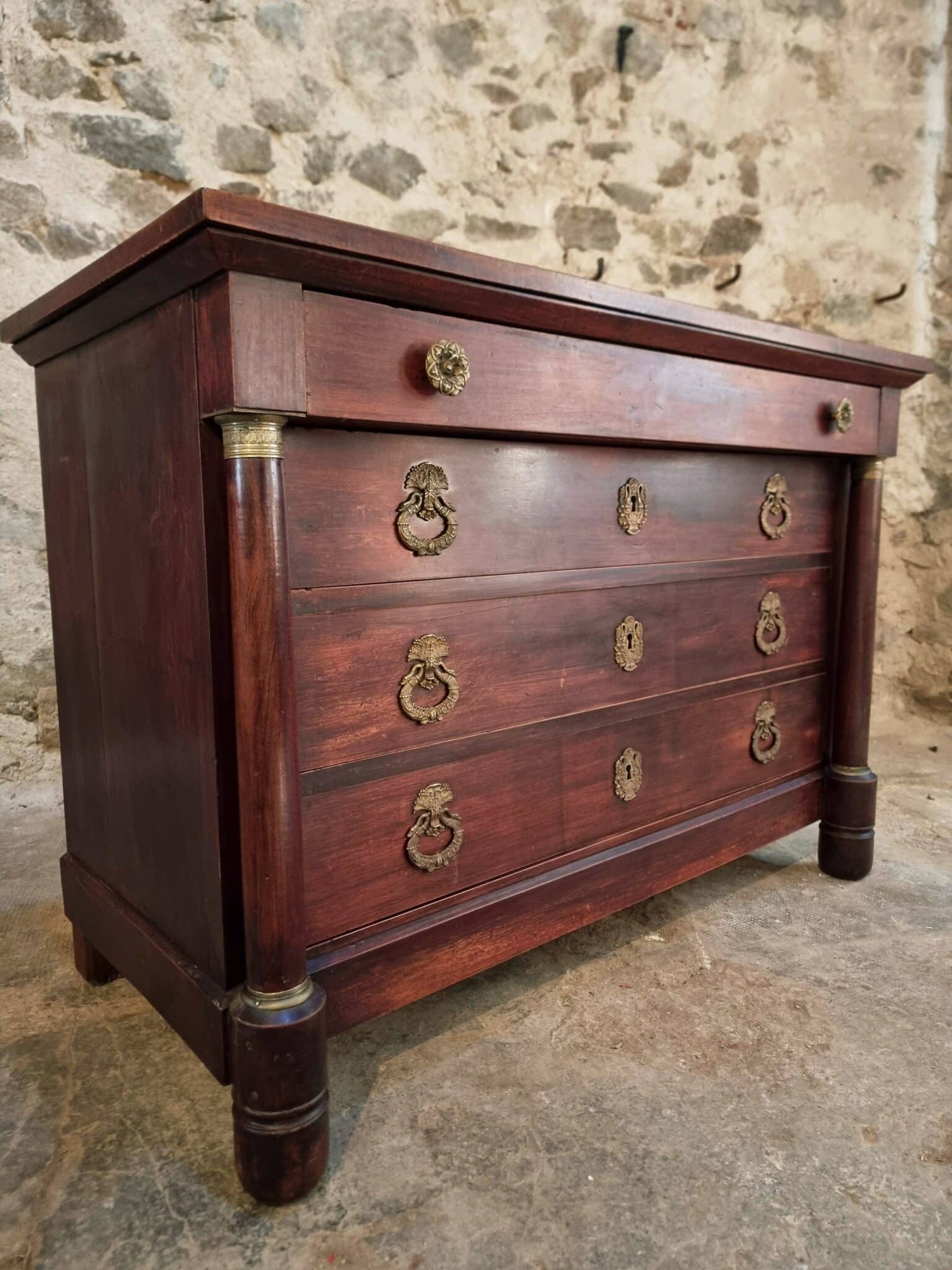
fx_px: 880
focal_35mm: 24
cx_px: 476
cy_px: 635
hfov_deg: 56.8
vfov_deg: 71.6
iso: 640
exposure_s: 1/33
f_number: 1.8
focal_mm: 6.7
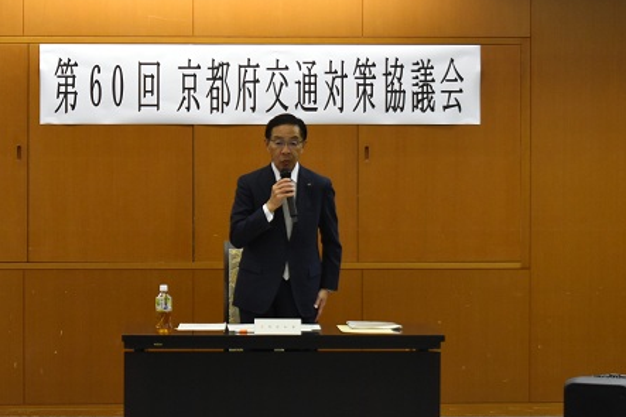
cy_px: 207
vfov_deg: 12.3
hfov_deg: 18.3
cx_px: 263
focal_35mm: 112
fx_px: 1941
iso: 1250
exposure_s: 1/60
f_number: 5.6
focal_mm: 55
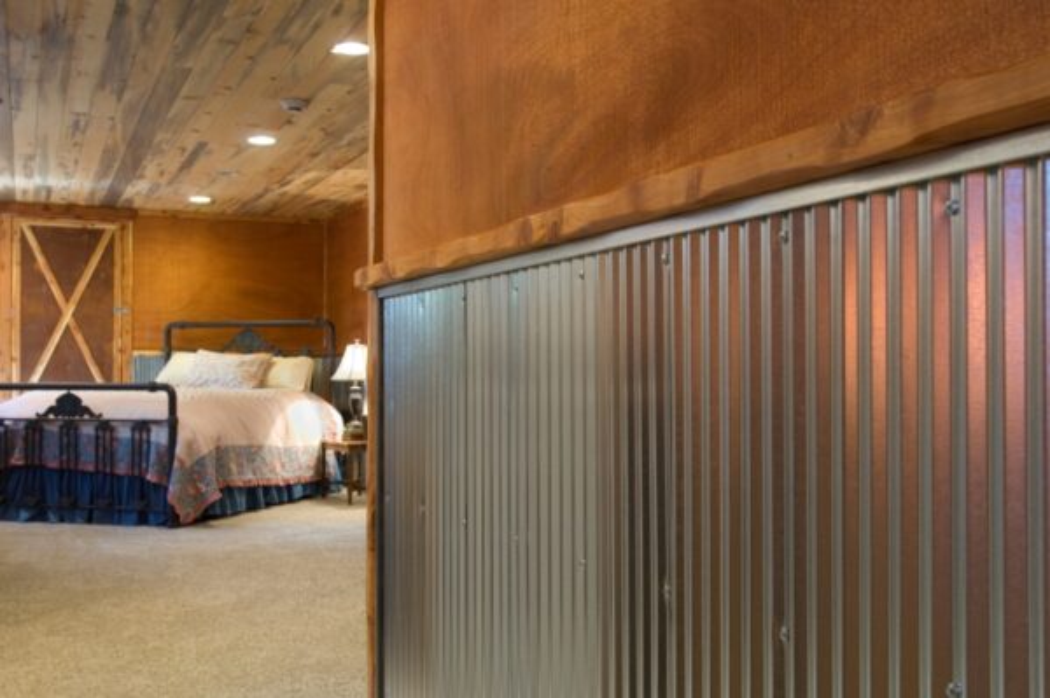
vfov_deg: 35.4
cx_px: 525
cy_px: 349
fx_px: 1093
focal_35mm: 38
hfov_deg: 51.3
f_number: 8
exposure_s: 1
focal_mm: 25
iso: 100
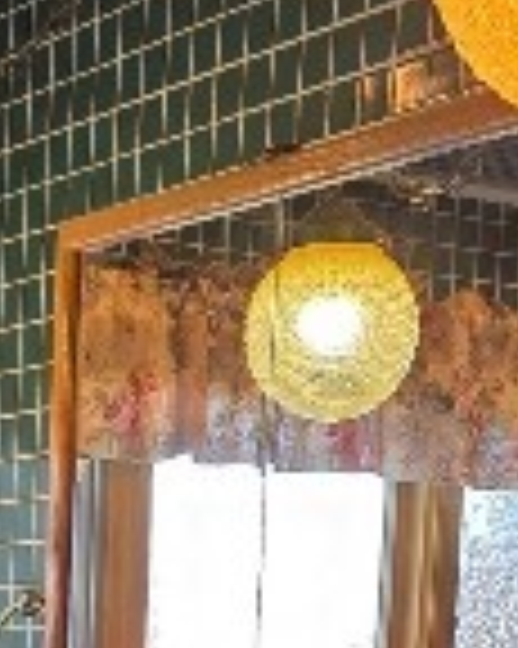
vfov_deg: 13.9
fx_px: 2302
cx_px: 14
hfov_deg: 12.7
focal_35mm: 120
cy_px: 1242
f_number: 1.7
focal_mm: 6.3
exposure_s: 1/120
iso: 160
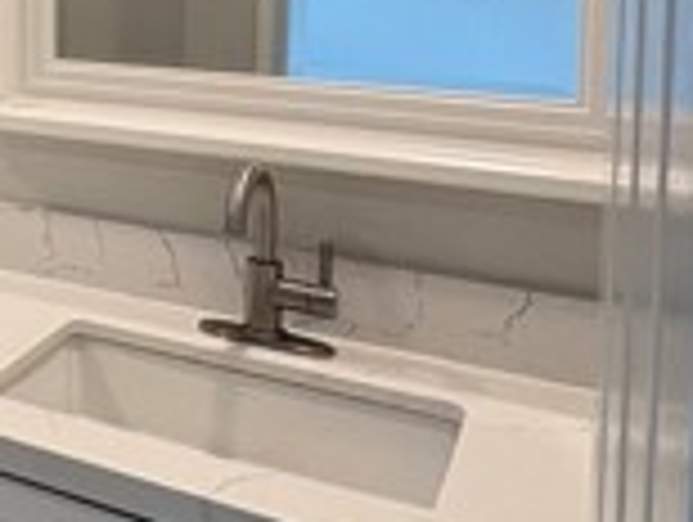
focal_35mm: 58
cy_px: -32
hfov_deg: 23.7
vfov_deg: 23.9
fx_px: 1163
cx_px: -432
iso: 200
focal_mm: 2.22
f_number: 2.2
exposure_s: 1/120
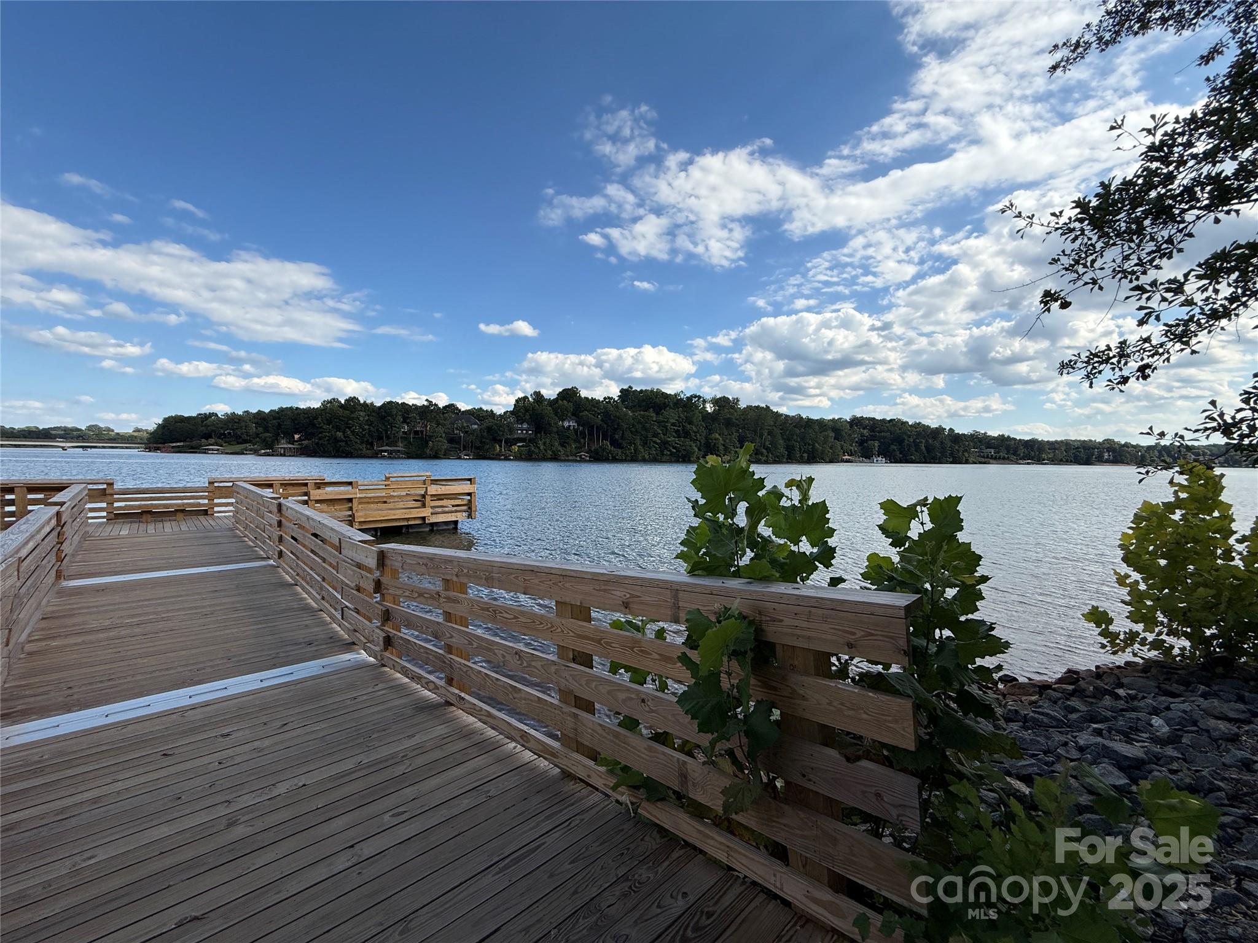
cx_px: 629
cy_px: 472
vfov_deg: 85.7
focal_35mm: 14
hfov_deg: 102.1
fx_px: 509
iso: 50
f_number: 2.2
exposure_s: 1/1848
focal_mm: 2.22
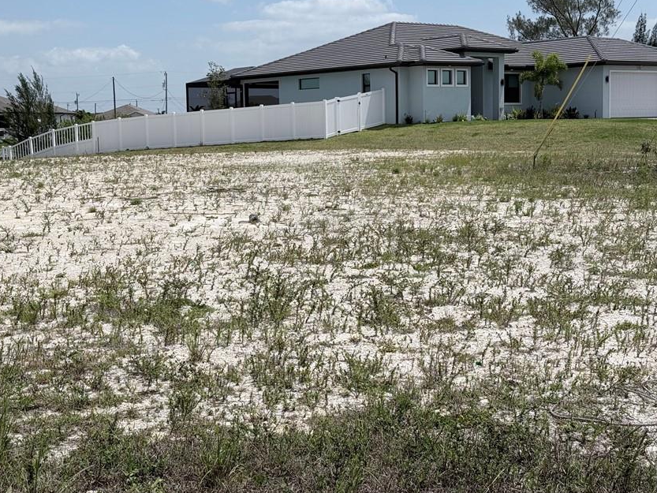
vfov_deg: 24.8
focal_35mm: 59
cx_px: 307
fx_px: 1120
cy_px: 198
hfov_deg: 32.7
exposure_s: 1/11364
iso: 64
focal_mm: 6.76
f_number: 1.78
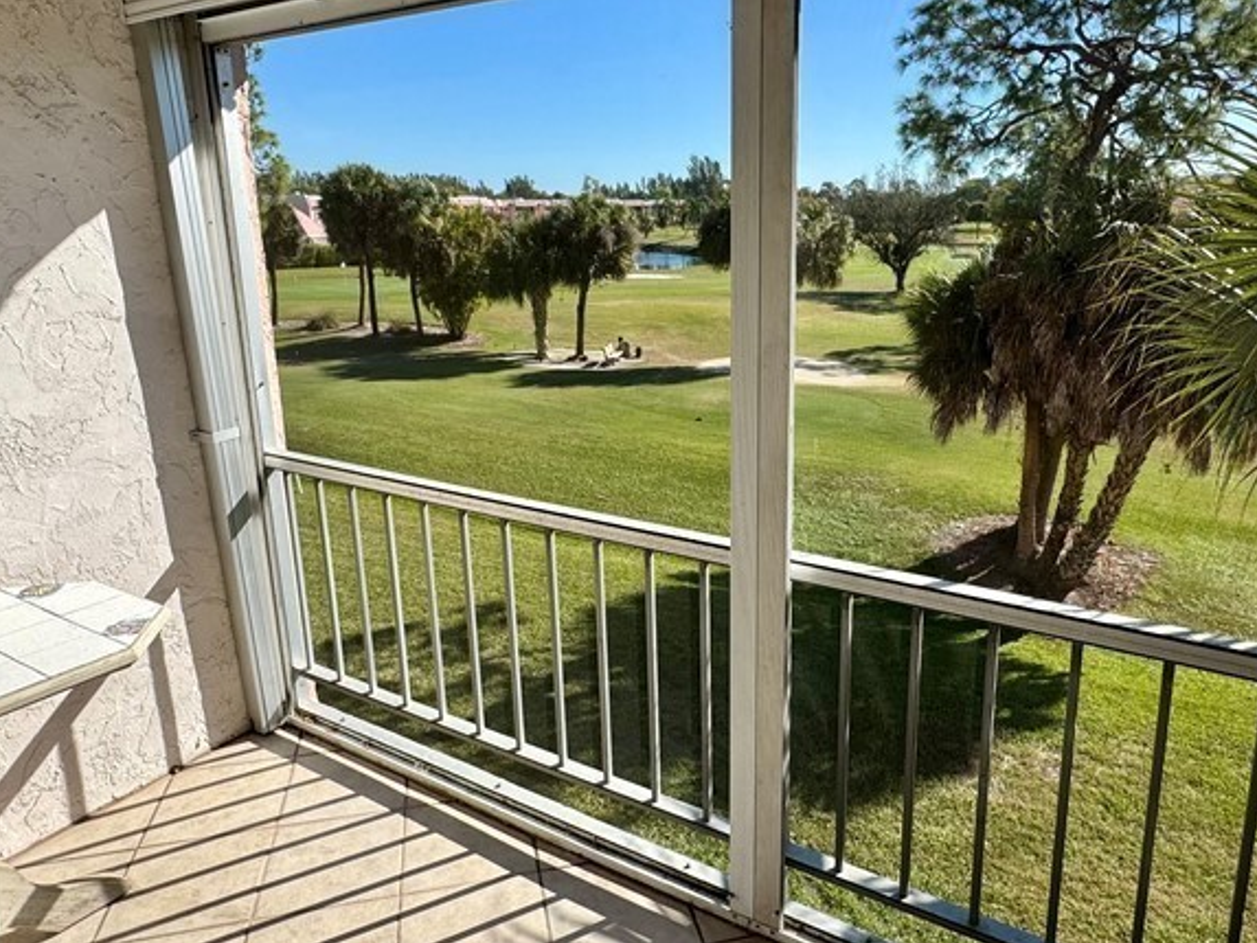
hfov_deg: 69.3
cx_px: 676
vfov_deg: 54.8
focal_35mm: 25
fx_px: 908
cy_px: 419
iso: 50
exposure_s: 1/763
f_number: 2.2
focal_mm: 2.22
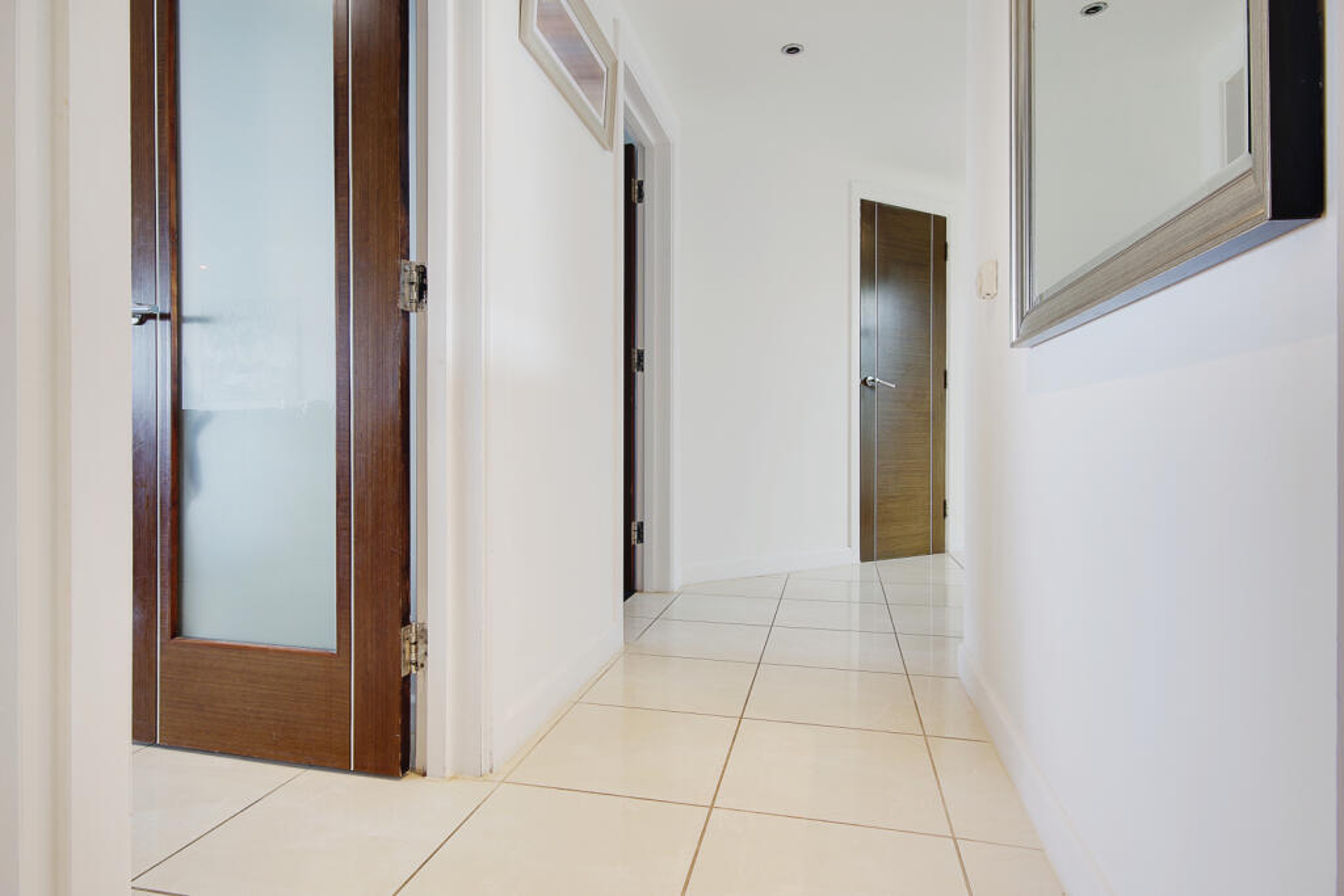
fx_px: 709
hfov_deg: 86.9
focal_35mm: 19
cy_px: 448
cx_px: 672
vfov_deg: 64.6
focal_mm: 13
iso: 100
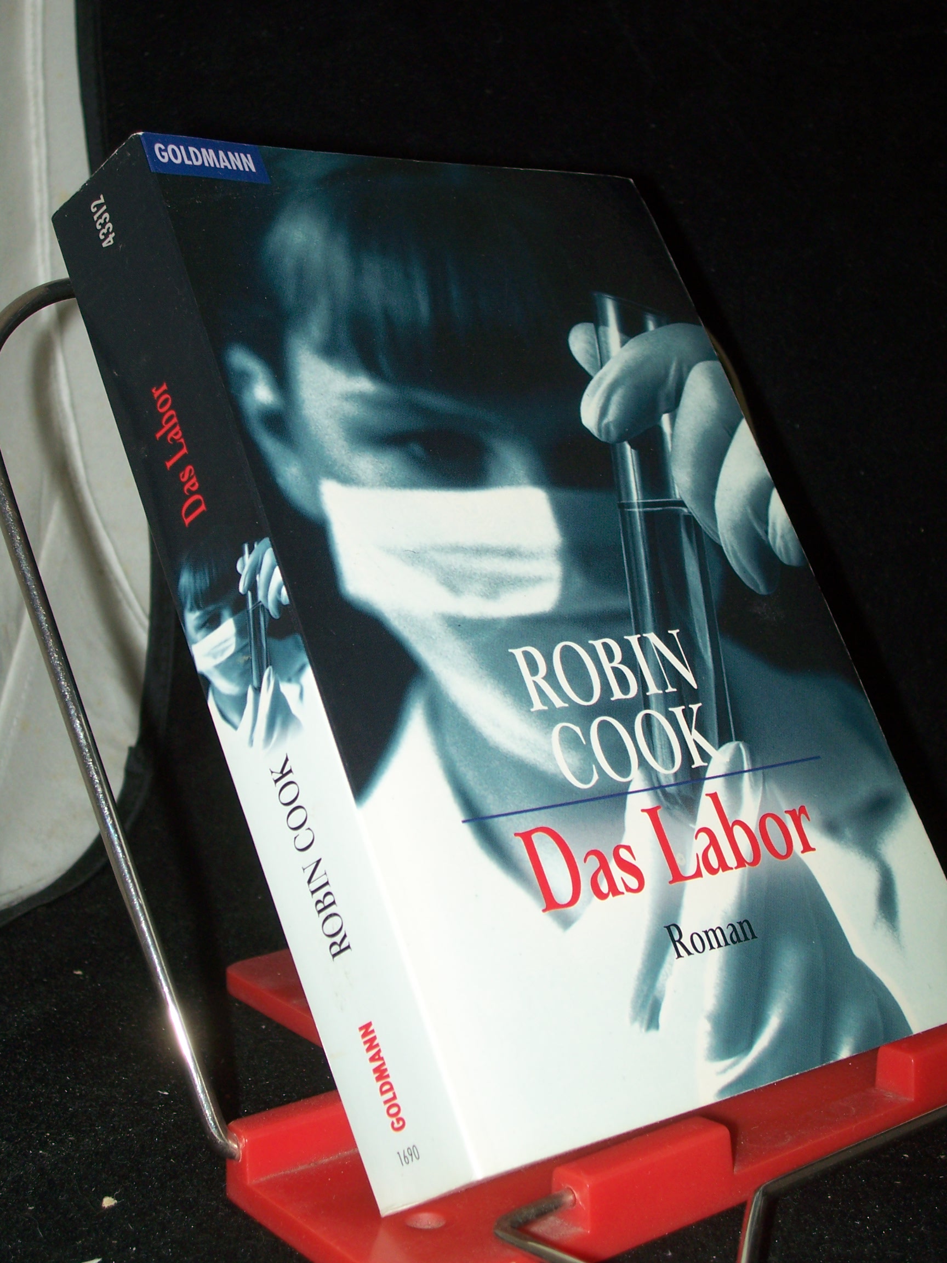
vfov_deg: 36.2
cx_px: 474
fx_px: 1933
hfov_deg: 27.5
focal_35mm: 53
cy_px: 632
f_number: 3.2
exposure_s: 1/80
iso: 80
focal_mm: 8.7
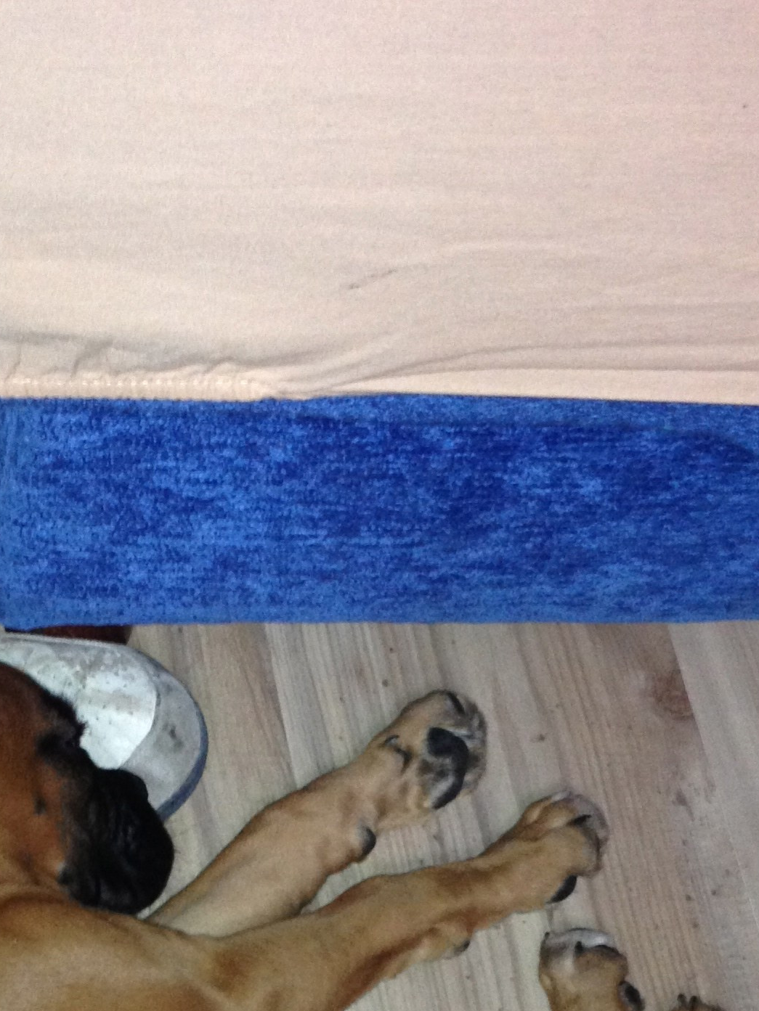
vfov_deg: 22.5
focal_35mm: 82
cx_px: 147
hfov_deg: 17.8
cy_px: 1103
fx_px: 2397
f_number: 2.4
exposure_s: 1/17
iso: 160
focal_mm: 4.28
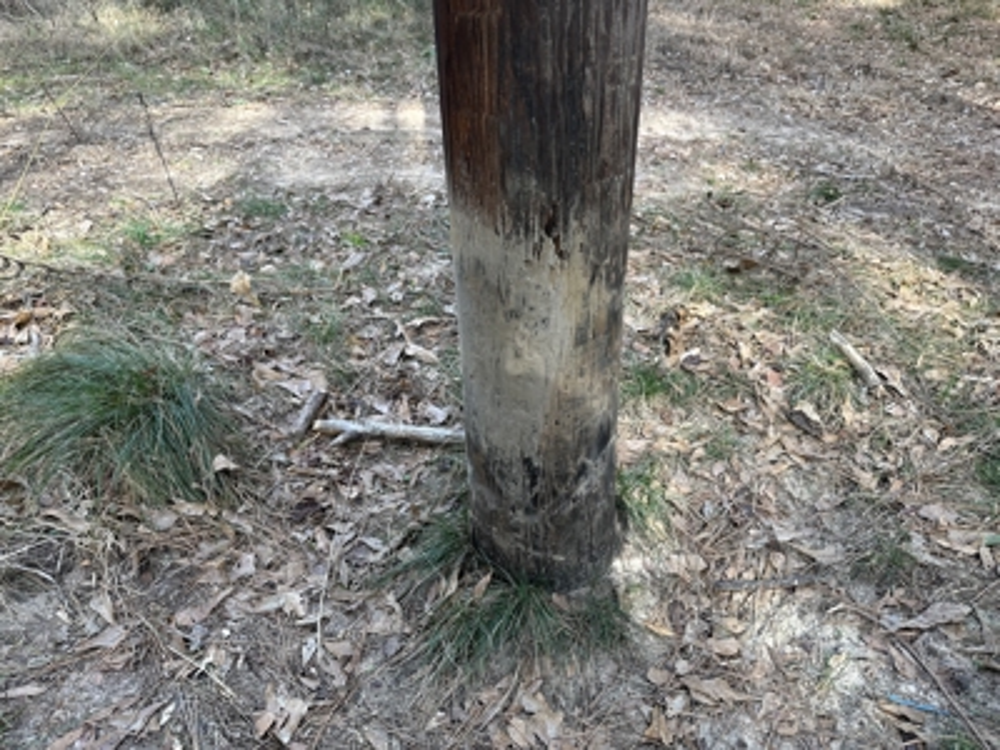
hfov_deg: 71.6
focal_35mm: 24
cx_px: 500
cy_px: 375
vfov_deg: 56.8
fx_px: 693
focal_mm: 6.86
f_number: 1.78
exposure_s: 1/361
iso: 80
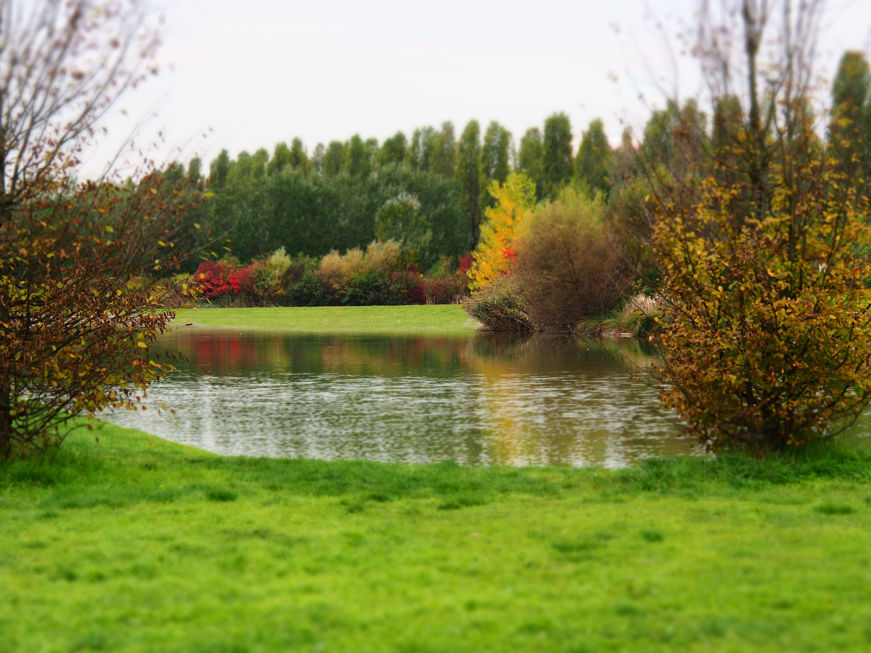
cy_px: 326
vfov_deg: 13.7
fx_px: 2717
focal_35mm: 108
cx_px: 436
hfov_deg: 18.2
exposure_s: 1/100
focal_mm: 54
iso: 250
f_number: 5.5
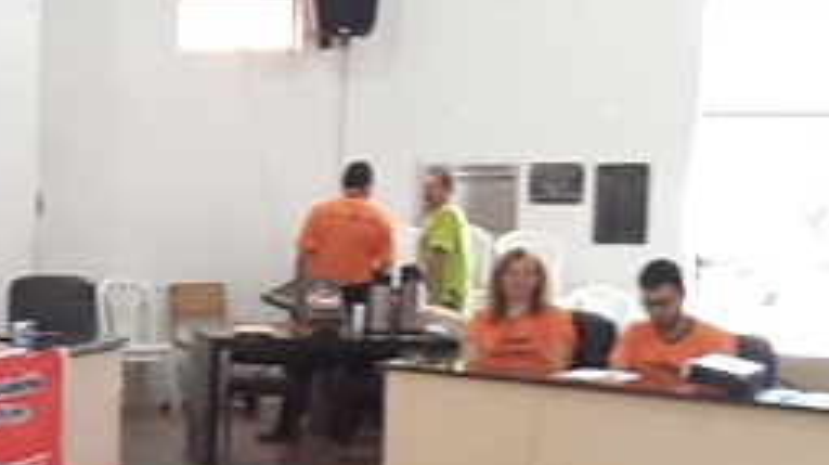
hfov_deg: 29.7
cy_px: 306
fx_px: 1384
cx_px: -104
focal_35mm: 63
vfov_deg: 19.0
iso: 100
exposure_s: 1/20
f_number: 2.2
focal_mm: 1.95
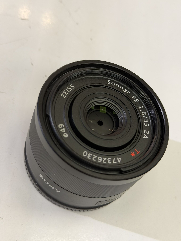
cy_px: 120
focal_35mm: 48
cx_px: 90
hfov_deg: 30.3
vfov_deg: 39.7
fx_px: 335
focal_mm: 6.76
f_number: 1.78
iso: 80
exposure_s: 1/100
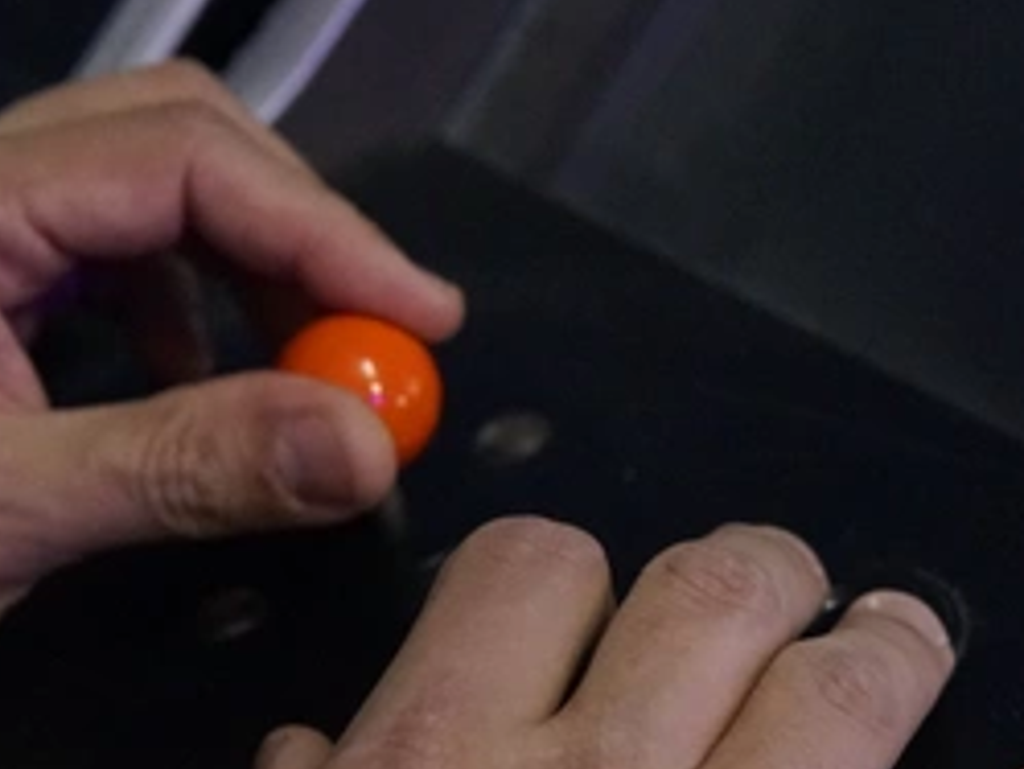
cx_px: 1008
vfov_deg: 13.1
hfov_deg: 17.0
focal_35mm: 113
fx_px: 3344
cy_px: 259
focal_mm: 30
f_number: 2.8
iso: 6400
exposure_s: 1/160
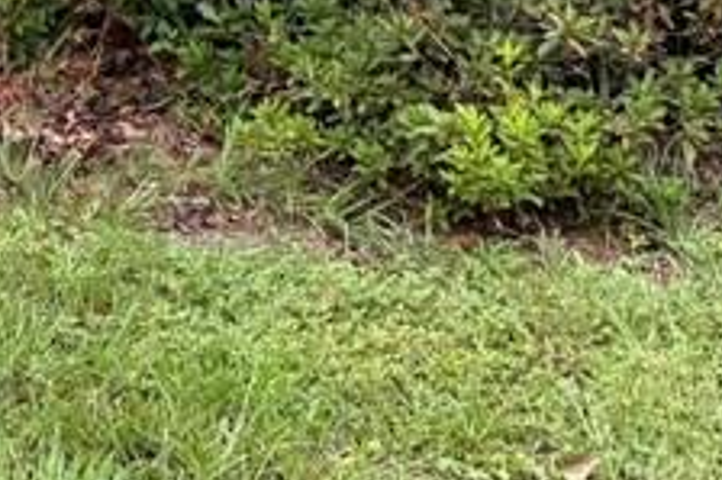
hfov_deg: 16.8
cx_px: -261
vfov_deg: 10.8
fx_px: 2285
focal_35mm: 114
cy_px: -525
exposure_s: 1/376
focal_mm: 6.76
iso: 80
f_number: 1.78
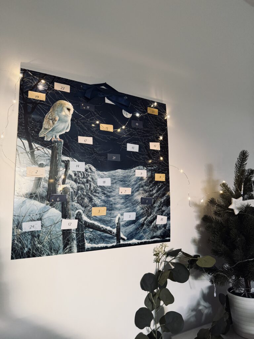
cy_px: 170
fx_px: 235
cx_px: 127
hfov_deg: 56.8
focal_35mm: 24
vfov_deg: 71.6
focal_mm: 6.76
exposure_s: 1/60
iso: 800
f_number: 1.78
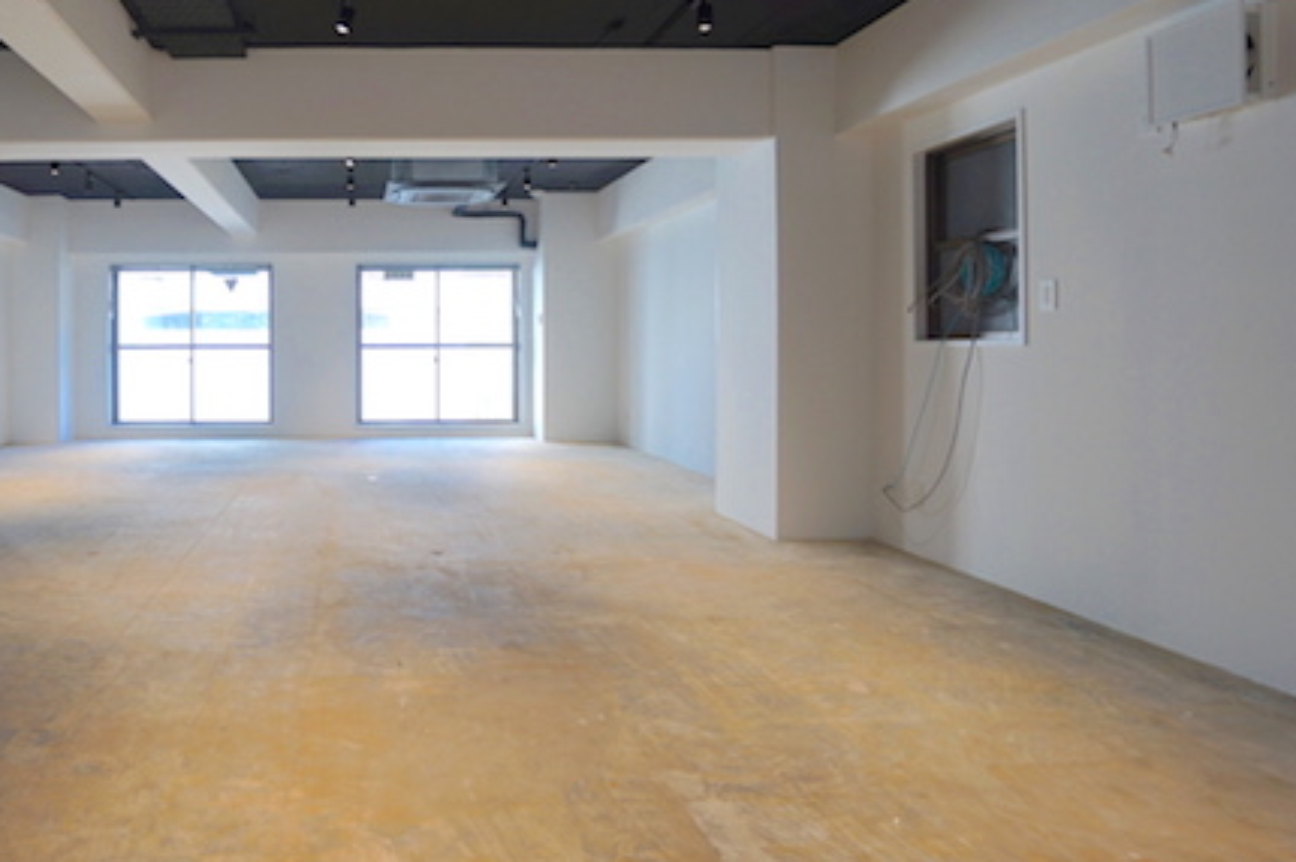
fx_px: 791
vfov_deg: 56.8
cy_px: 350
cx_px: 362
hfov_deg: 74.3
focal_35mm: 22
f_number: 4
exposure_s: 1/50
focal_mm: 10
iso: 100
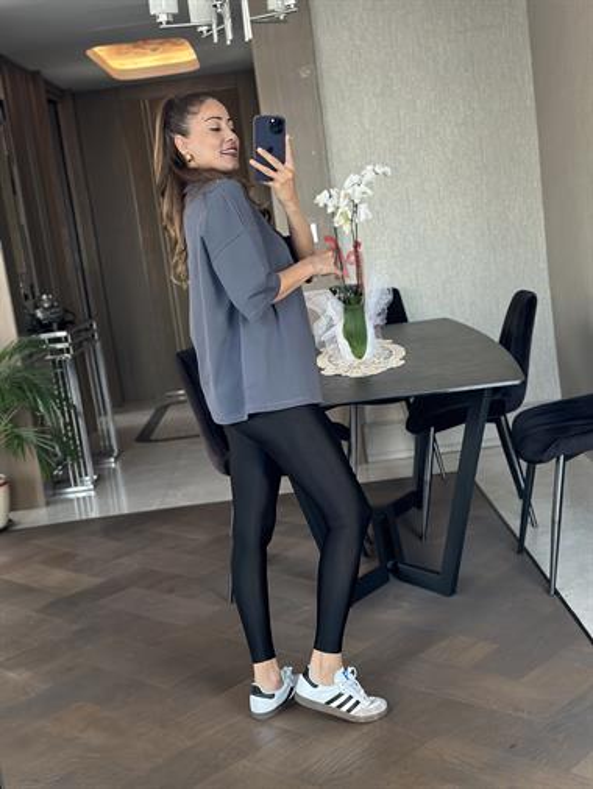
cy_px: 394
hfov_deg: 30.3
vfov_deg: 39.6
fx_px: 1095
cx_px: 296
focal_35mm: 48
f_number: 1.78
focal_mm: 6.86
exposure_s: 1/60
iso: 320
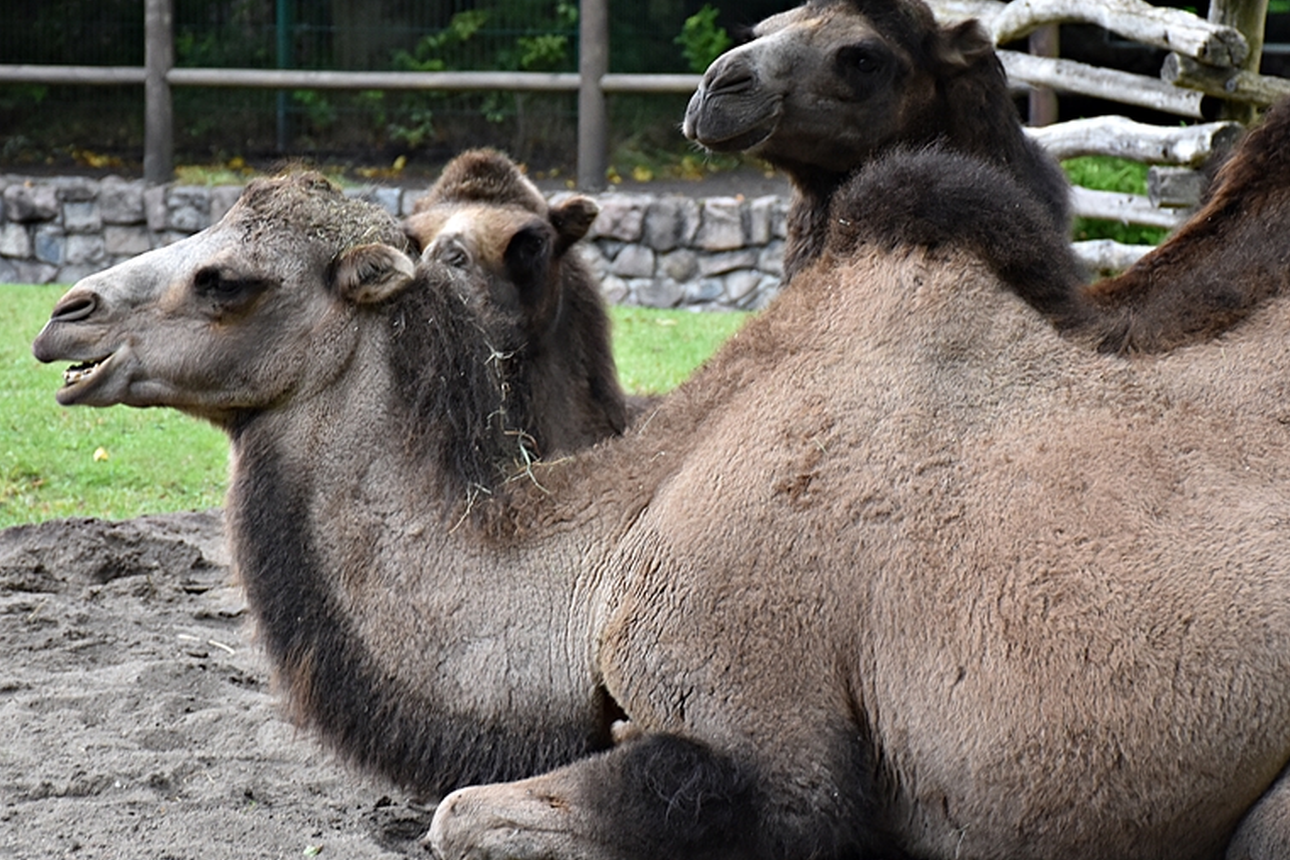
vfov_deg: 8.0
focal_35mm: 172
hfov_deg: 12.0
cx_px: 619
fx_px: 6150
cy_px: 352
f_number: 5.3
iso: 900
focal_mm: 85
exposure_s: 1/125
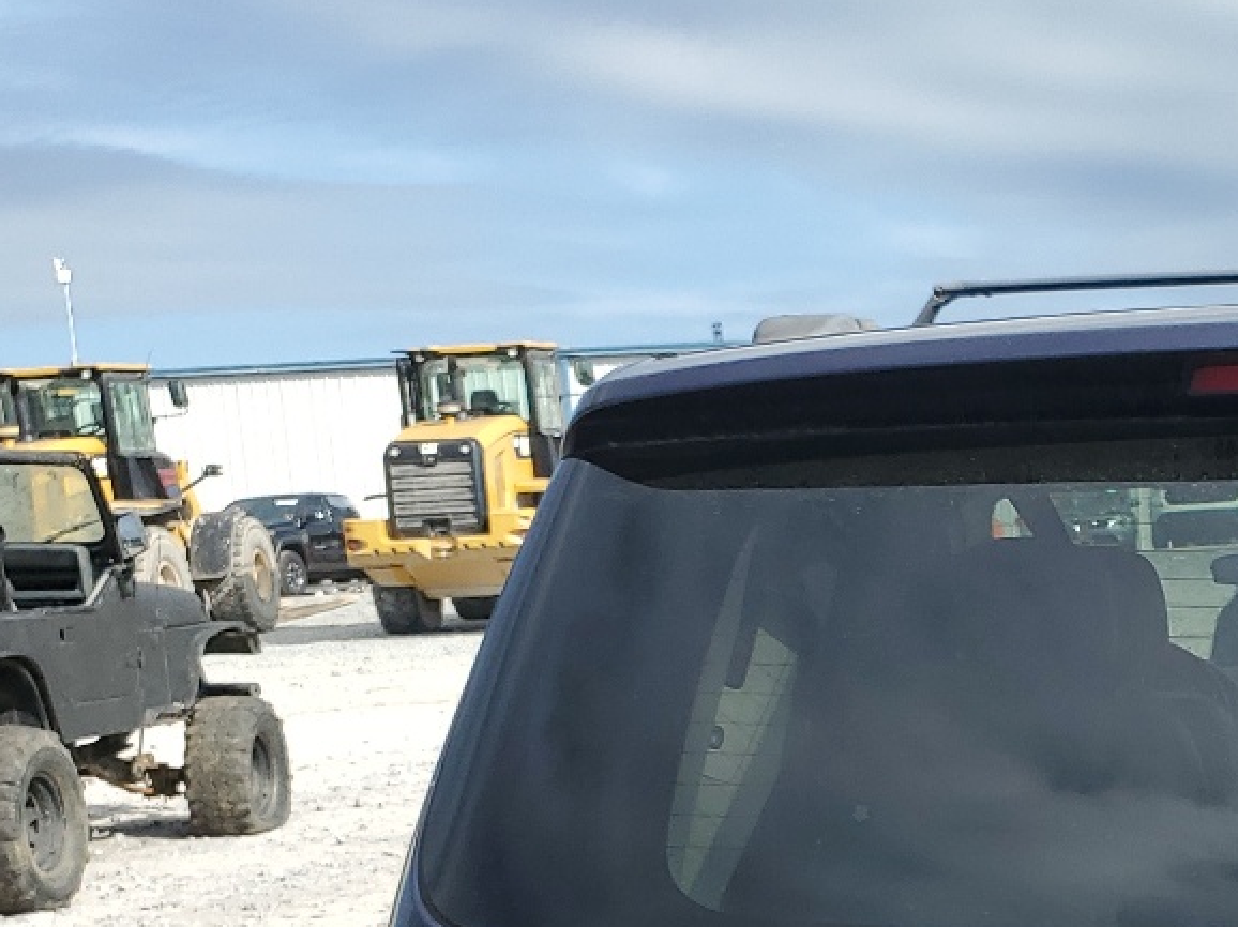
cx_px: 1259
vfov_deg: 19.2
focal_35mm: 72
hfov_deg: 25.6
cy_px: 1135
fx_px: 2574
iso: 50
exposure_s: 1/2500
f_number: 1.5
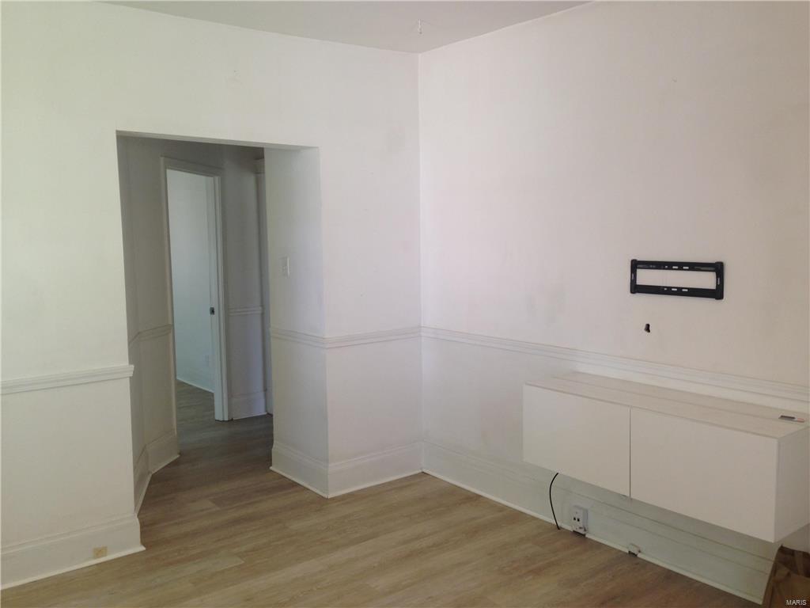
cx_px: 405
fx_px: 772
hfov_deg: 55.4
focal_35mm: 33
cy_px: 304
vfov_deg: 42.9
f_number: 2.4
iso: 50
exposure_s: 1/24
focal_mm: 4.12
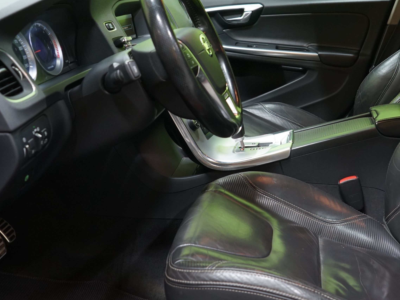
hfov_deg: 37.3
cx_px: 296
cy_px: 92
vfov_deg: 28.8
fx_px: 578
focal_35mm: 50
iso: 1250
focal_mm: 30
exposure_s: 1/25
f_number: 4.5
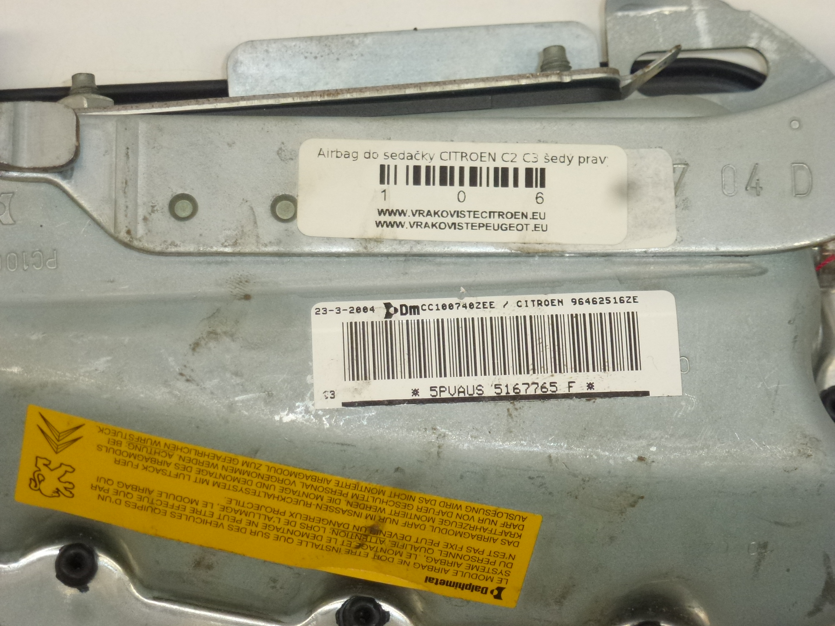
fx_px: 2509
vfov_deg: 14.2
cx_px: 418
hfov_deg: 18.9
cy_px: 313
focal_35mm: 104
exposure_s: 1/160
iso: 400
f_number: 5
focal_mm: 18.7
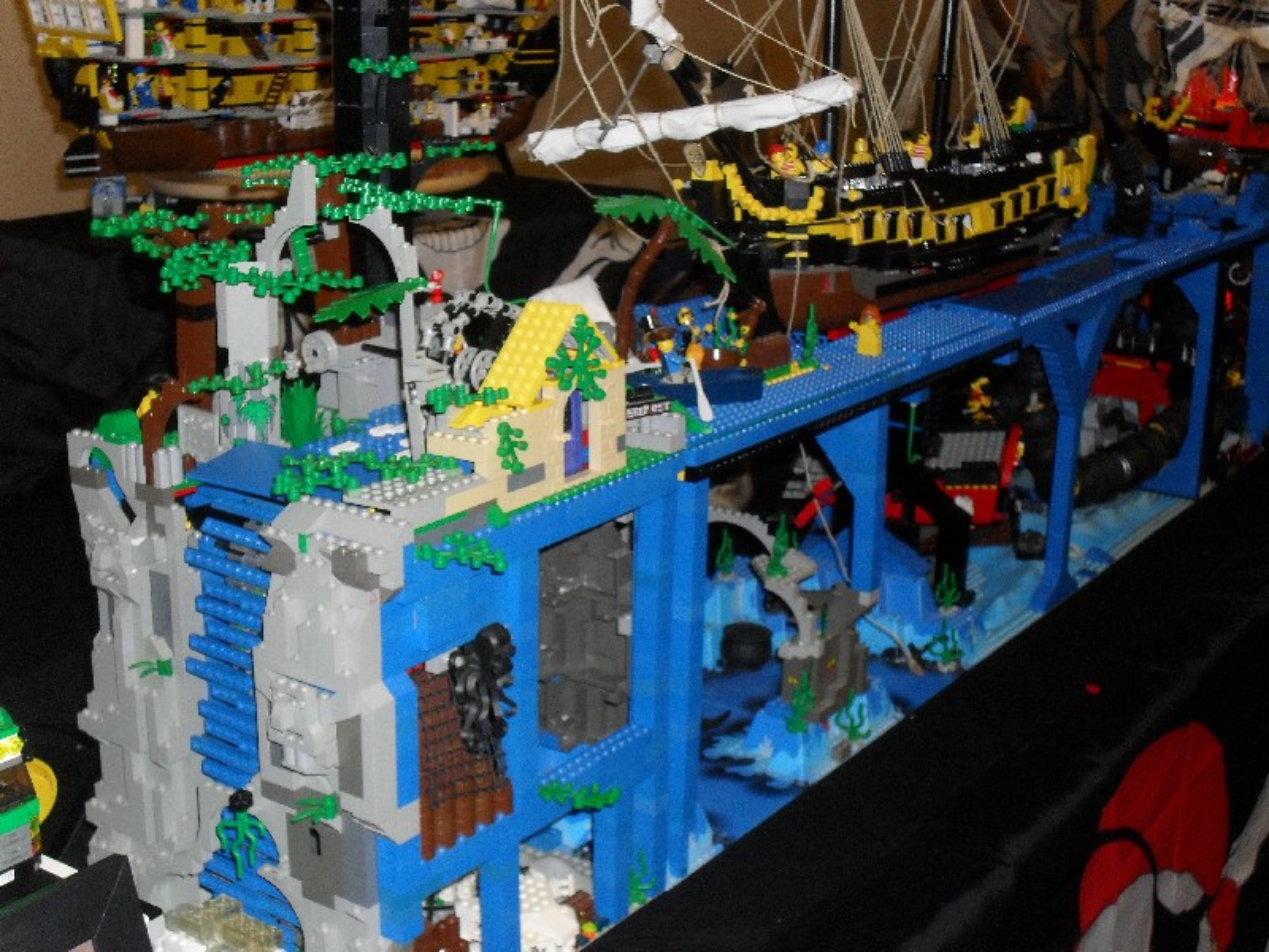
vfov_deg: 29.7
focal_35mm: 49
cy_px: 476
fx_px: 1796
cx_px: 634
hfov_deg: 38.9
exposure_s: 1/45
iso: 200
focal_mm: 8.7
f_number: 3.9
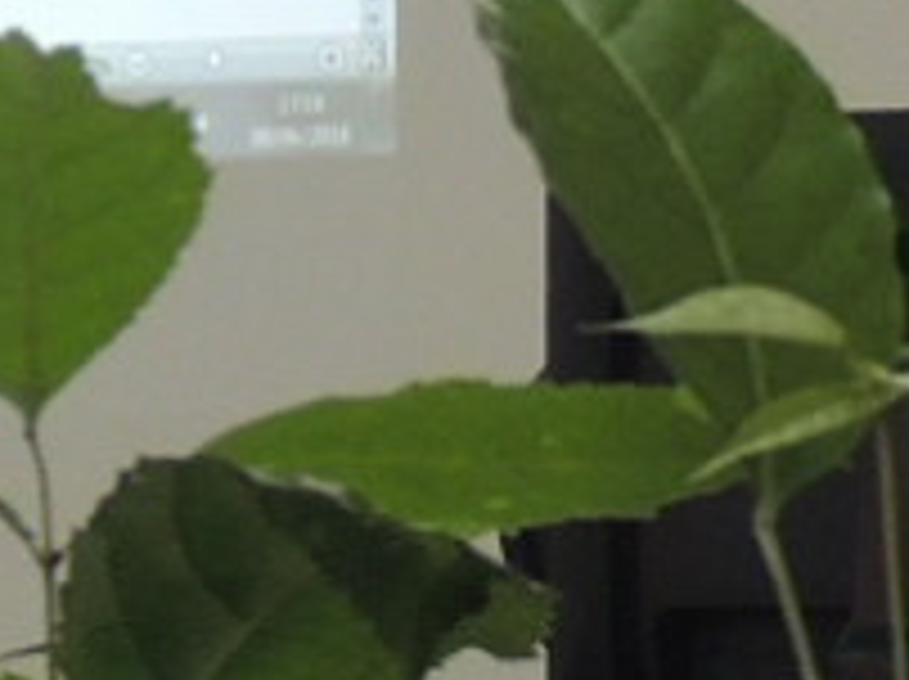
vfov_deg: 3.7
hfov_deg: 4.8
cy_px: 797
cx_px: -1850
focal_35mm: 397
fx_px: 10413
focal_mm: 8.9
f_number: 3.6
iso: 280
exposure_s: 1/50
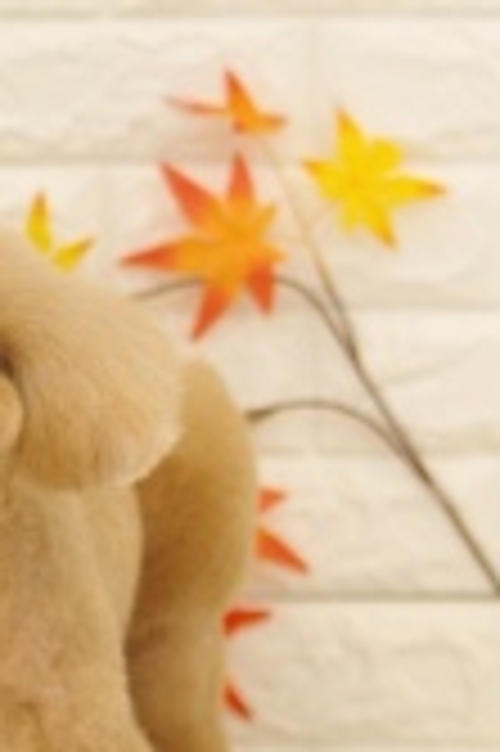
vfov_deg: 10.5
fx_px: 4092
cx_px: 0
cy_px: 360
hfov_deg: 7.0
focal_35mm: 196
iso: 640
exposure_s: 1/100
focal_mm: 55
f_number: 2.8
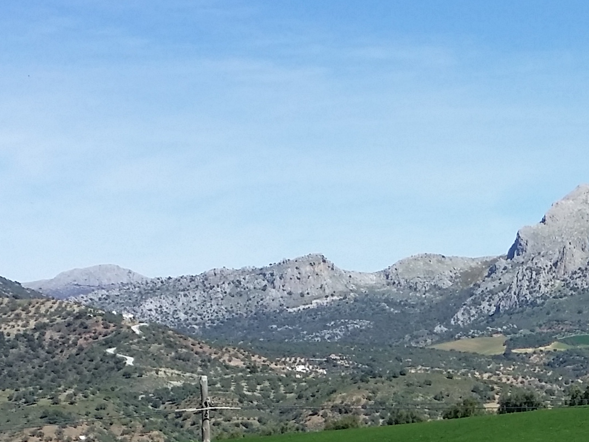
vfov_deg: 12.3
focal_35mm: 119
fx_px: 2025
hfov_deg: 16.1
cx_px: 643
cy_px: 423
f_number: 2.2
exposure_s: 1/1292
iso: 50
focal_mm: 4.13
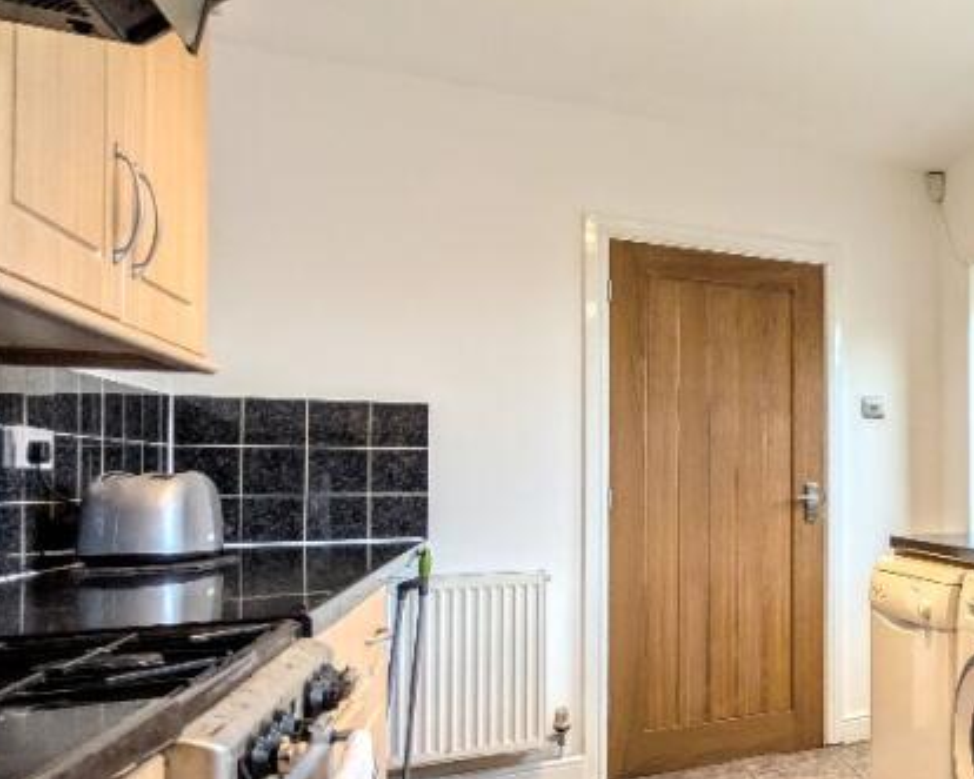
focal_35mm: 29
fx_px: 836
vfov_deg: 49.8
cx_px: 1155
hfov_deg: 41.9
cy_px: 453
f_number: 1.7
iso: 48
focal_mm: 2.02
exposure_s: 1/108
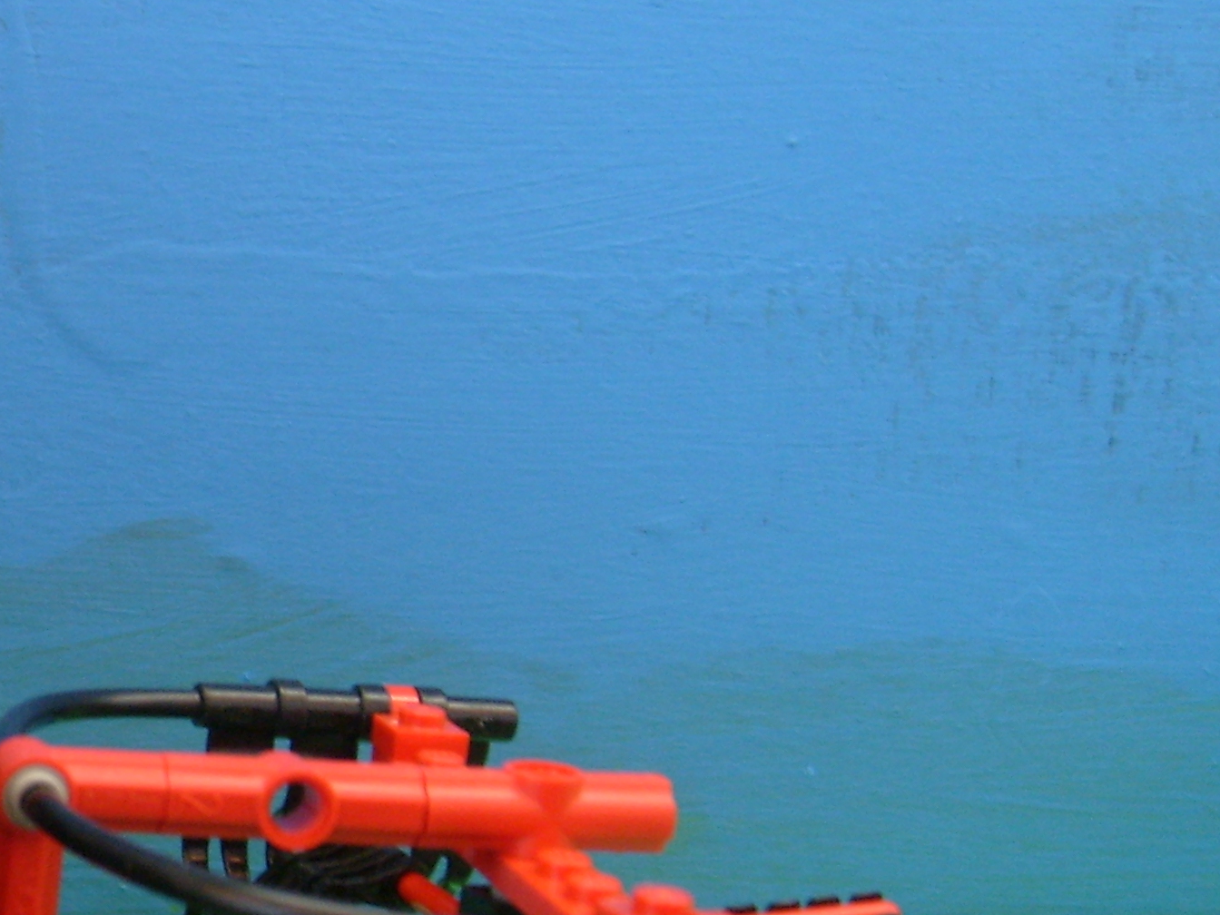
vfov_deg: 18.3
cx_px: -171
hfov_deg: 22.8
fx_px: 2820
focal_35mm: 80
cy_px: 677
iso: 120
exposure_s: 1/45
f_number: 2.8
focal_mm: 5.8
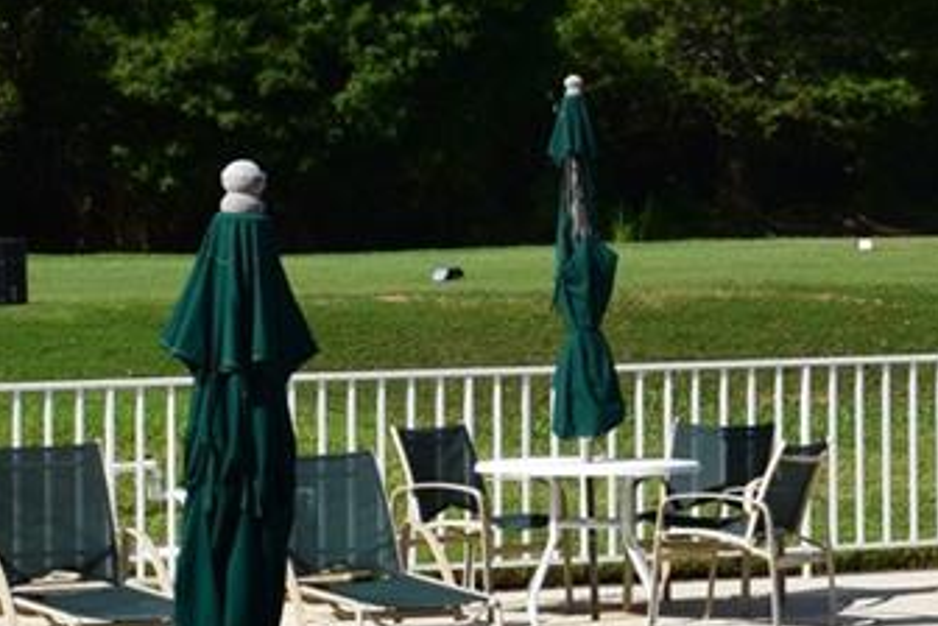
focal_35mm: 200
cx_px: 999
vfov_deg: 6.9
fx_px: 5211
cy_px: 137
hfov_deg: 10.2
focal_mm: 28
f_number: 11
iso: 280
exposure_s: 1/500
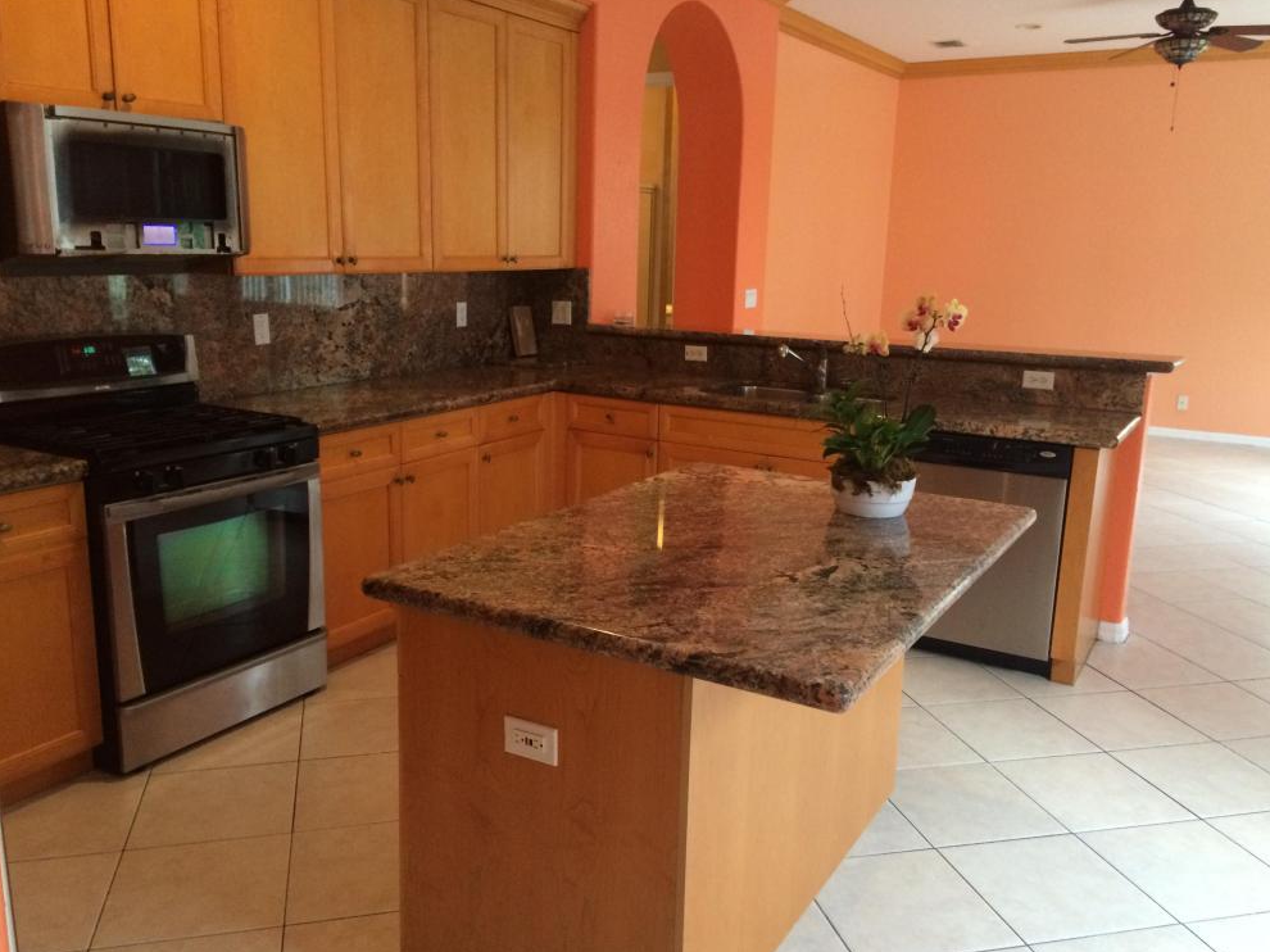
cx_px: 614
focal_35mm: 30
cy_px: 484
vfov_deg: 46.8
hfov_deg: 60.0
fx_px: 1100
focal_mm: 4.15
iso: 250
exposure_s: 1/30
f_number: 2.2
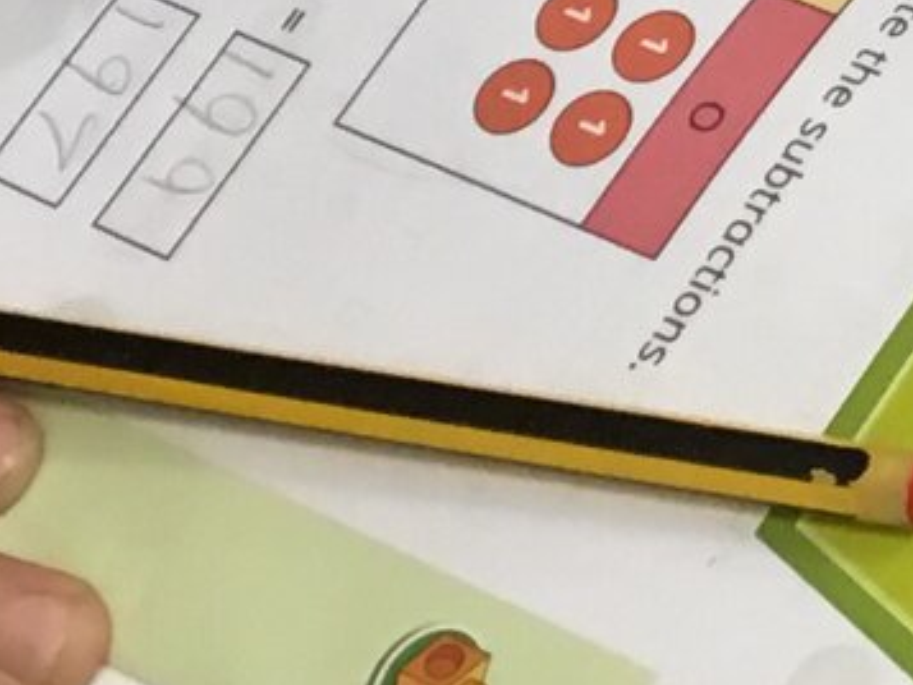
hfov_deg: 9.9
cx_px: 2107
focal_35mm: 178
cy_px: -1089
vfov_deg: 7.6
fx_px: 4696
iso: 64
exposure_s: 1/33
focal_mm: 3.3
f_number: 2.4
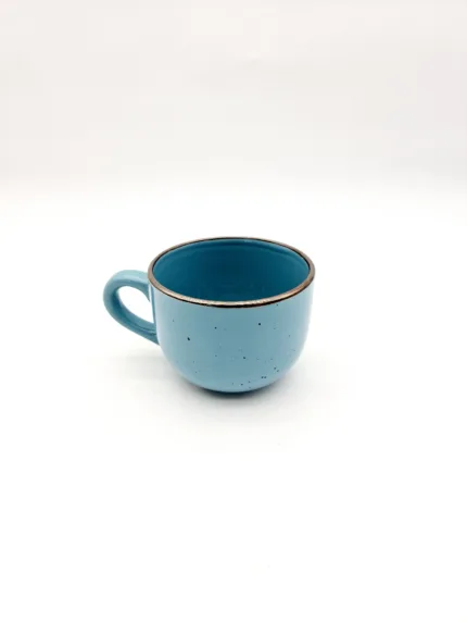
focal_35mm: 23
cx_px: 234
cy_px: 312
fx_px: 414
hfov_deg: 58.9
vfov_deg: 73.9
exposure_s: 1/180
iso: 50
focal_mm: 6.4
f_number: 1.8
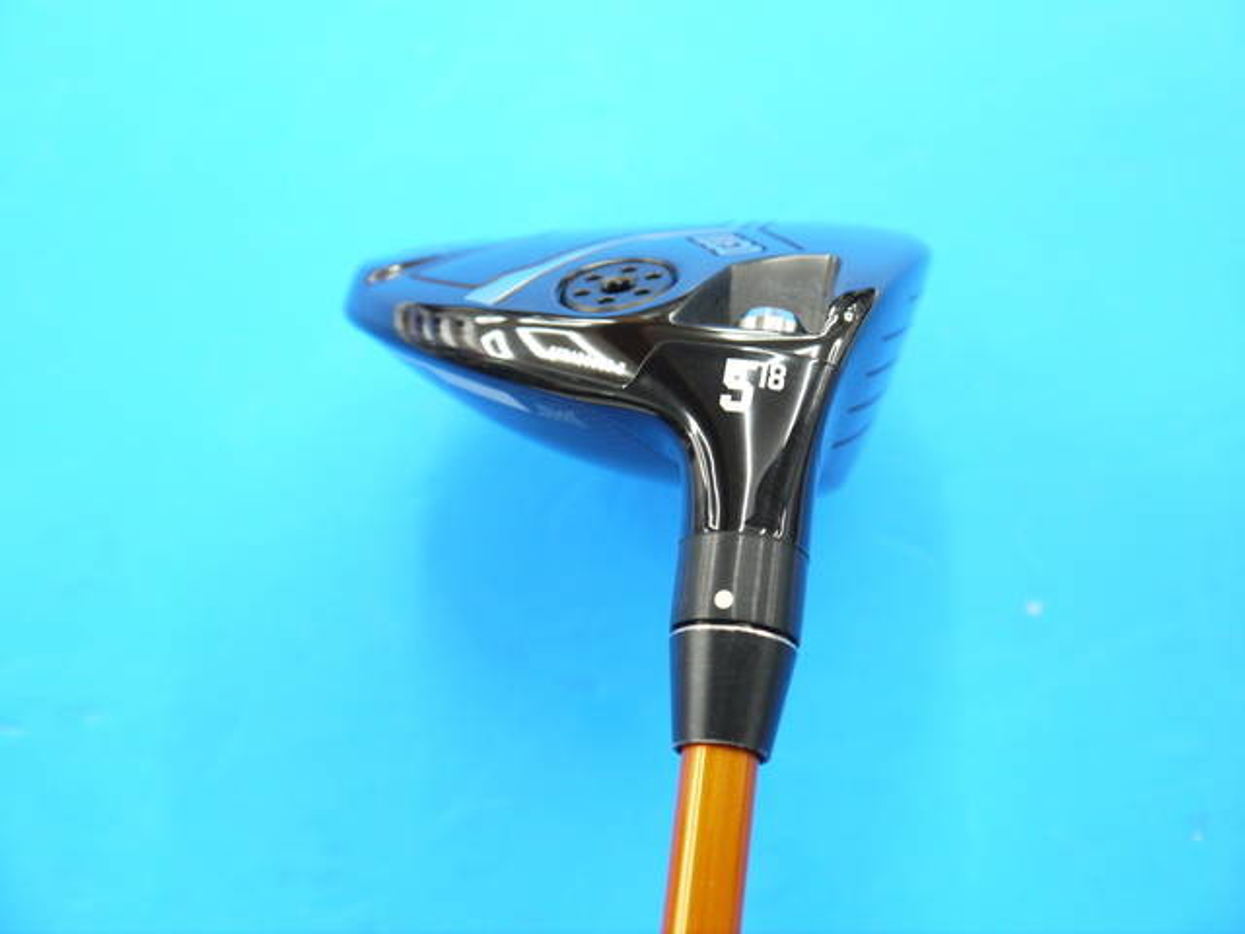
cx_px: 622
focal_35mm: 56
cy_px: 467
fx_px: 2014
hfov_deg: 34.3
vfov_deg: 26.1
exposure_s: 1/60
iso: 800
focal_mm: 28
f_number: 4.8
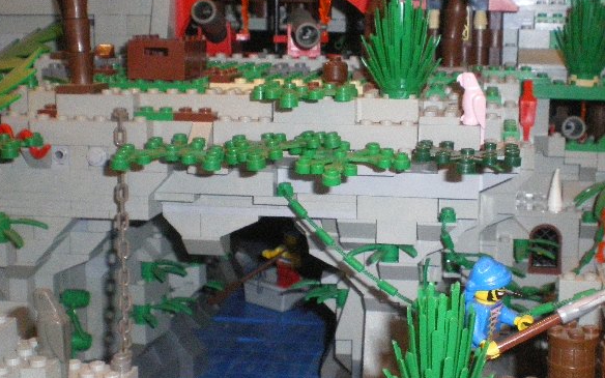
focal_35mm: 61
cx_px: 374
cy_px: 162
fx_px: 1006
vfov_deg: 21.3
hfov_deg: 33.3
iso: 800
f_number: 4.9
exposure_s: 1/50
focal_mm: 7.4
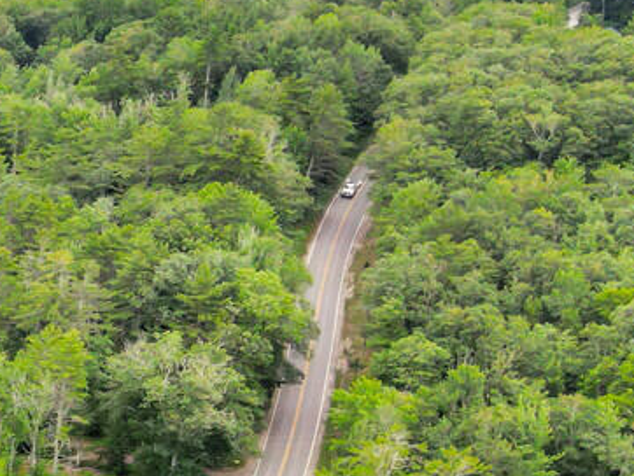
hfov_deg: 16.0
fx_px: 1943
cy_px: 366
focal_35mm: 106
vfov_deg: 13.9
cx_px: -475
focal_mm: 4.5
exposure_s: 1/200
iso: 200
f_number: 2.8
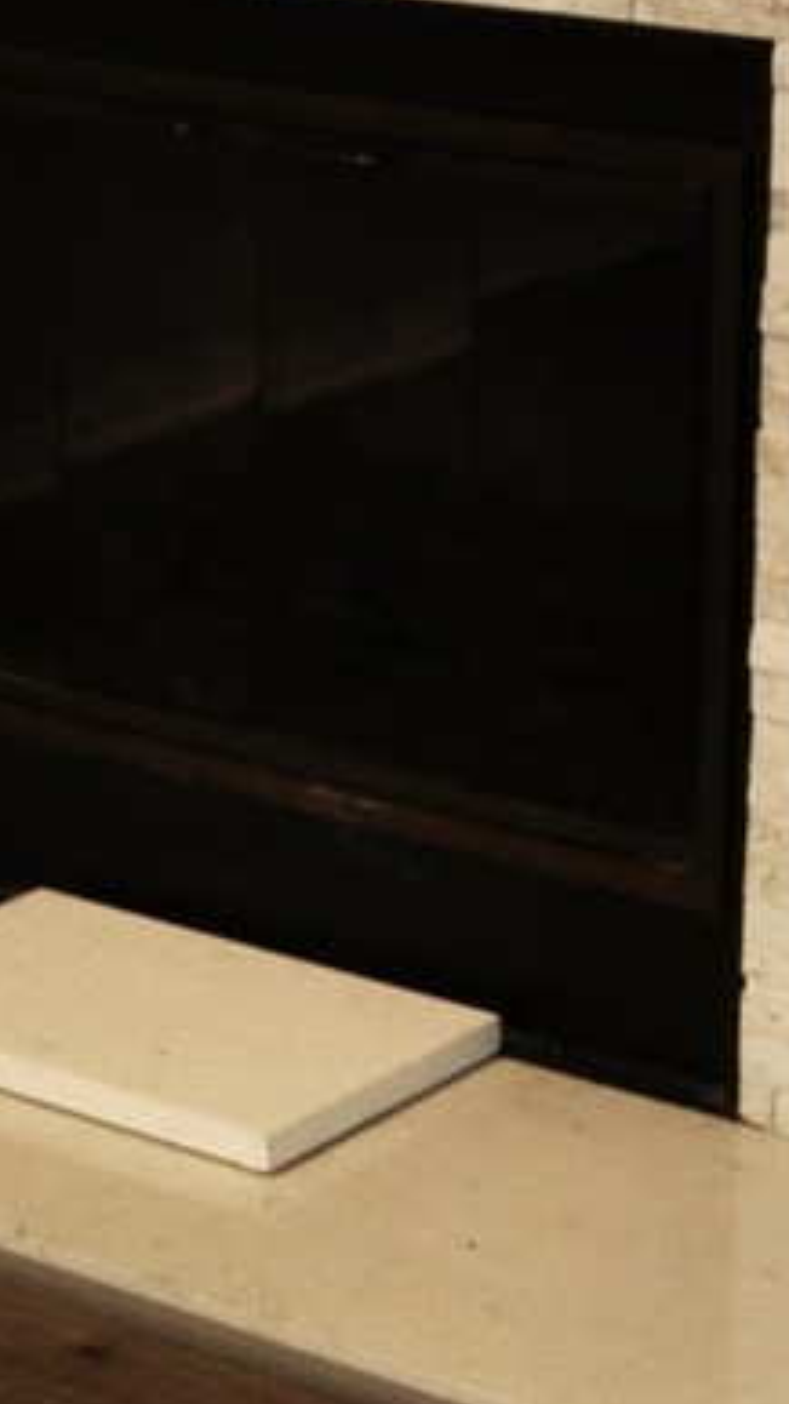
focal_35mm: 119
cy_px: -153
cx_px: -200
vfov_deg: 17.4
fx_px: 4428
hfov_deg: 10.0
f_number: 3.5
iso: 800
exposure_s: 1/60
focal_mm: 18
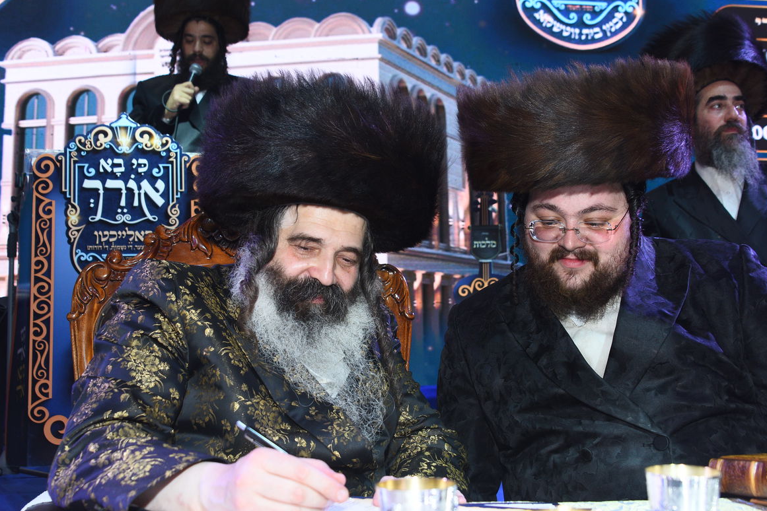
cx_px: 377
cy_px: 264
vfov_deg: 32.6
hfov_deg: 47.4
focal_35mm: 41
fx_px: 873
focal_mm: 34
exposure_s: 1/125
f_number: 5.6
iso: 1000
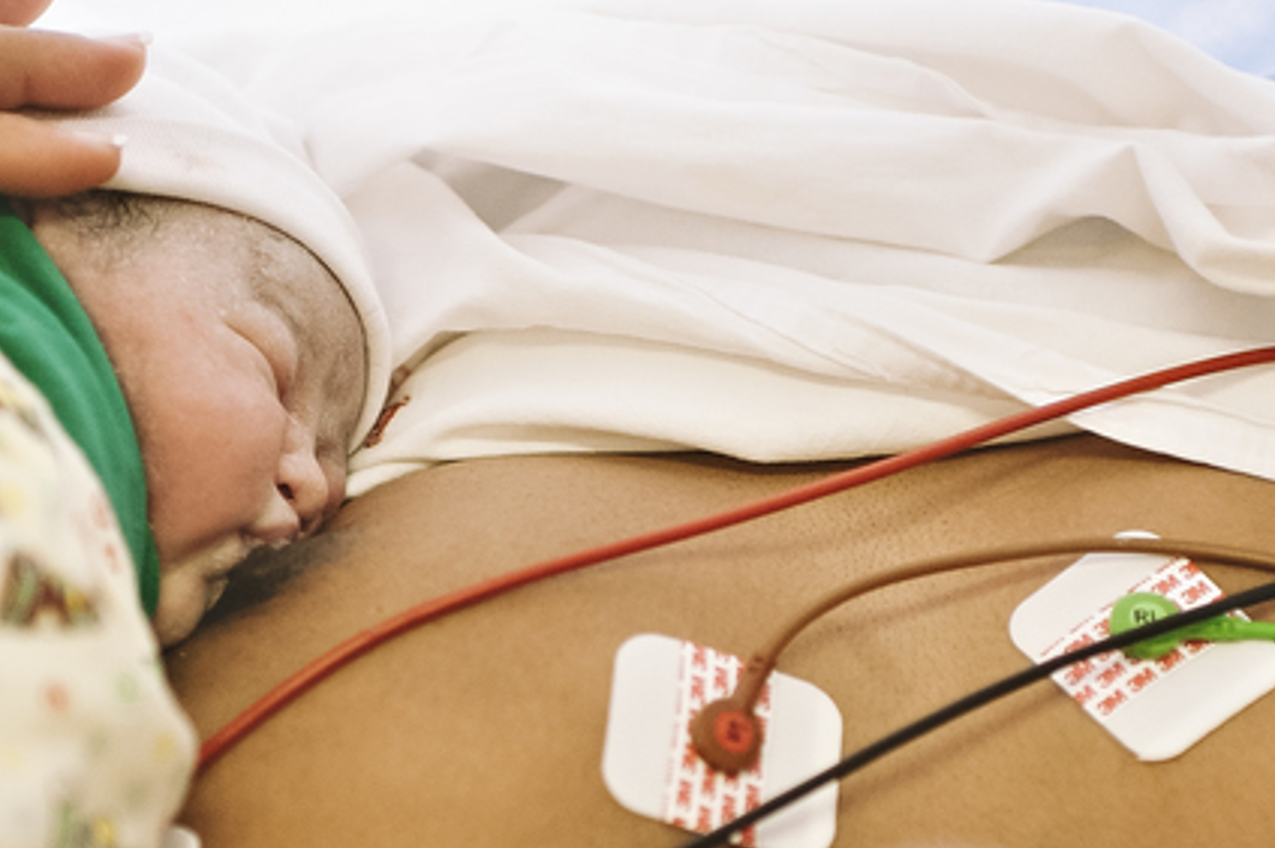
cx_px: 668
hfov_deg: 20.6
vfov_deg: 13.8
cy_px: 625
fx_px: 3503
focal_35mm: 99
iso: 1250
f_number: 1.6
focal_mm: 35
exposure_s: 1/200
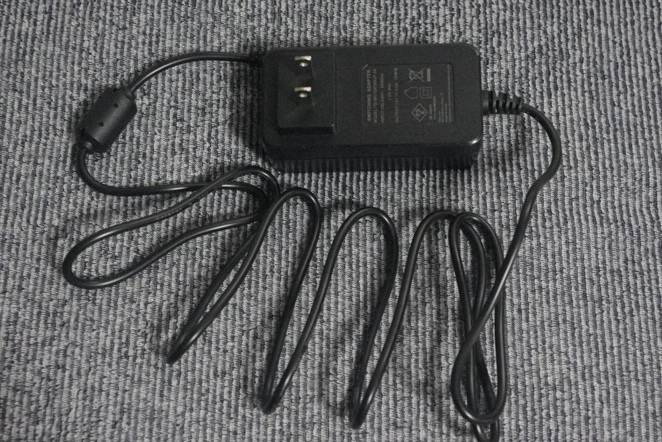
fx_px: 1103
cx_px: 331
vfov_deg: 22.6
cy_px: 221
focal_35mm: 60
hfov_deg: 33.4
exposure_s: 1/100
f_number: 7.1
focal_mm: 40
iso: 6400
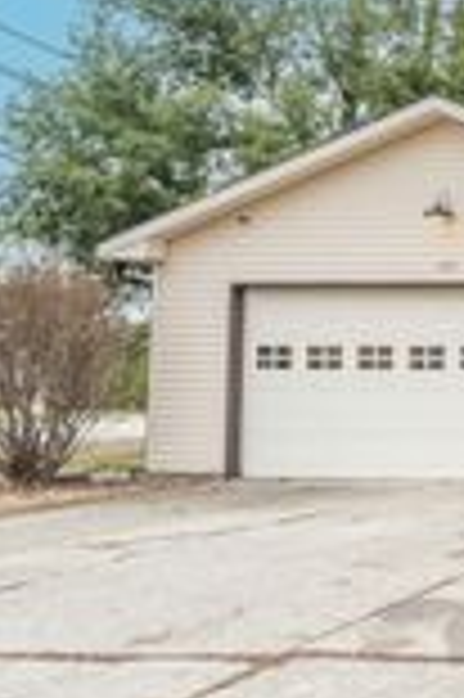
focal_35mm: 58
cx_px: 973
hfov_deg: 16.5
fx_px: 1124
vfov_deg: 34.5
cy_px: 349
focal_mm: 18
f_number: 5.6
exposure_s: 1/50
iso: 50
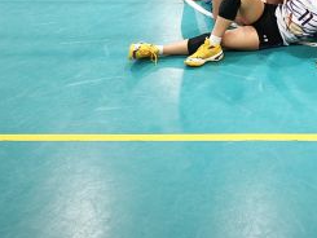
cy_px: -63
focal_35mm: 61
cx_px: 335
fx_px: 559
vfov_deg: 21.9
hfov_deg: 29.1
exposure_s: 1/99.9
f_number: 1.62
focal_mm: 6.45
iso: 320
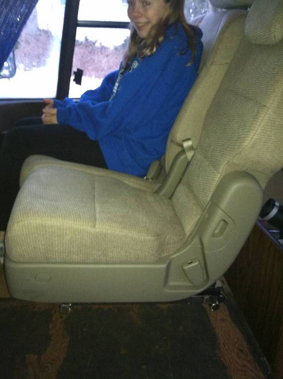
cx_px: 142
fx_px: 383
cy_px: 190
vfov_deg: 52.7
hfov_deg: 40.6
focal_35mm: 35
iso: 400
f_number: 2.8
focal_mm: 3.85
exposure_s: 1/15
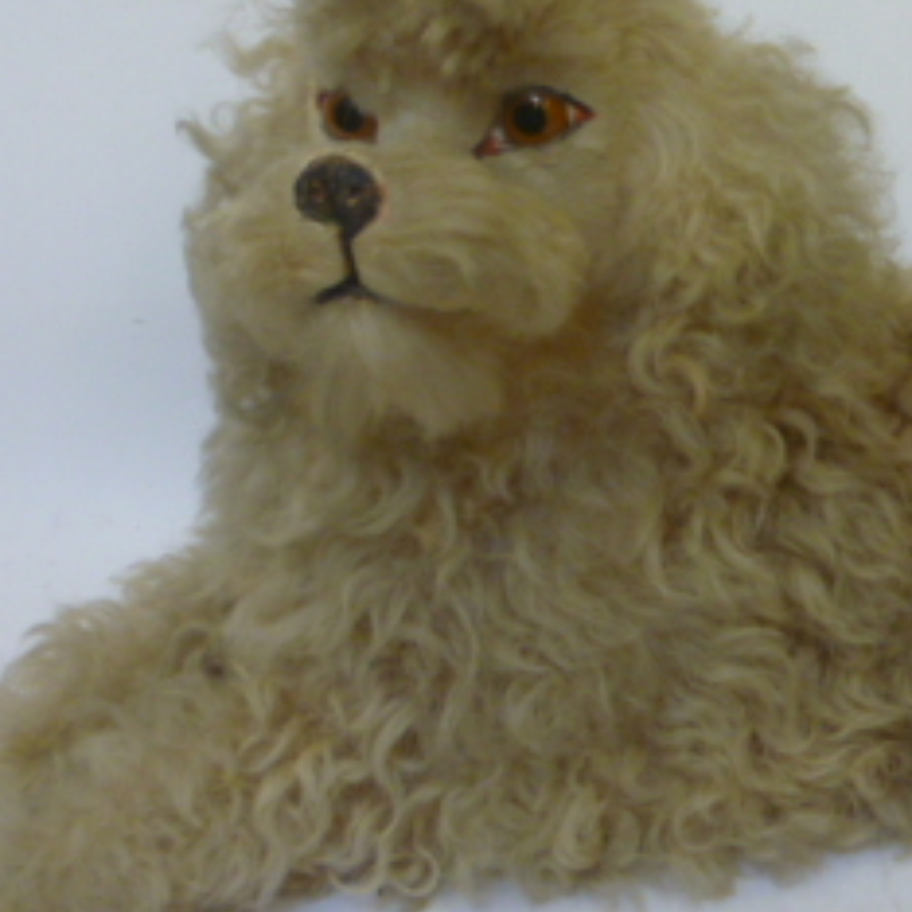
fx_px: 2087
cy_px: 386
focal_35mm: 70
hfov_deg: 23.7
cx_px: 896
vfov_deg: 24.6
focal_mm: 5.2
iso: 160
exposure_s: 1/30
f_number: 3.3
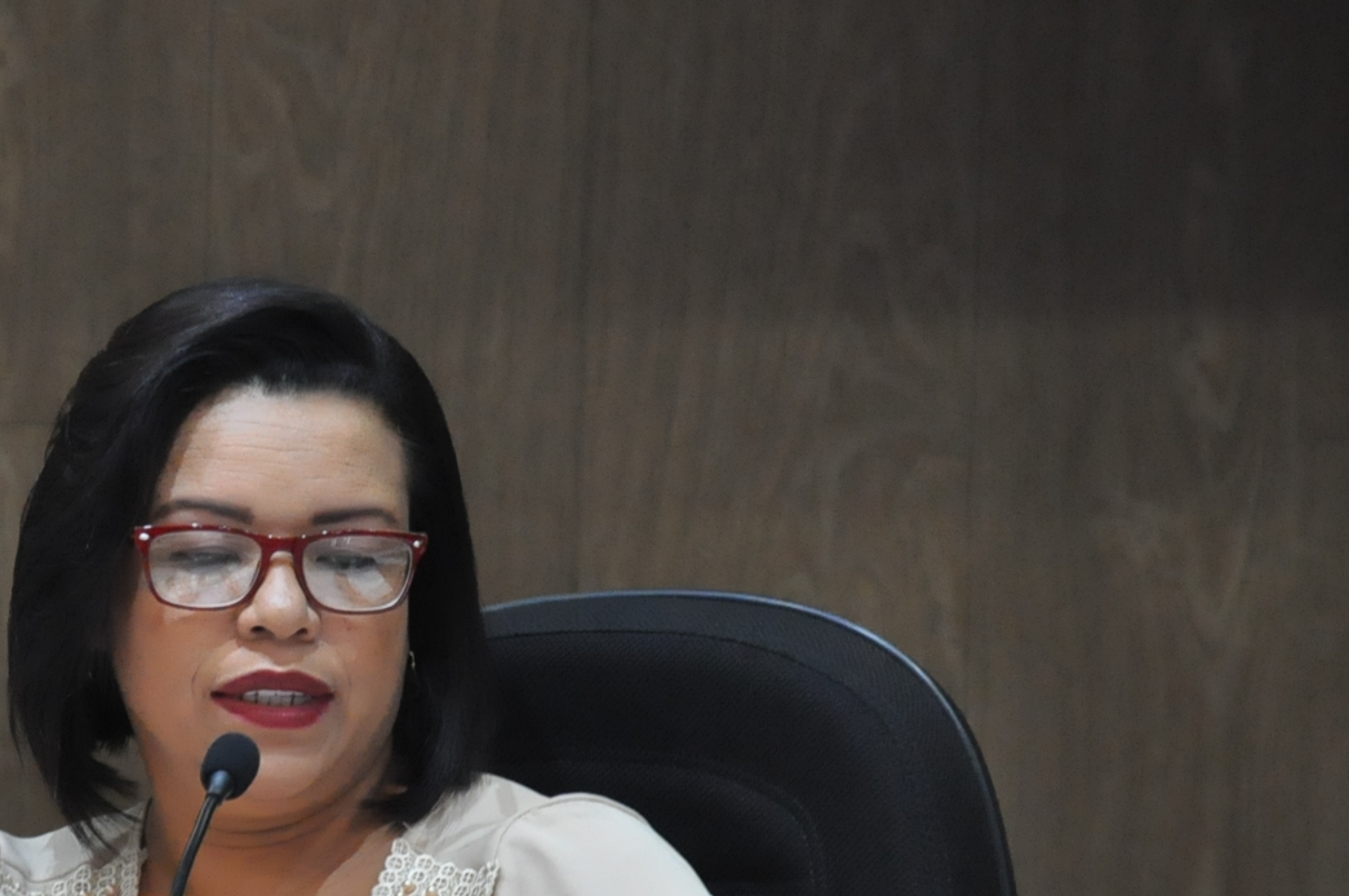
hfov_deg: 6.4
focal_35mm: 323
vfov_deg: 4.2
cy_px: 602
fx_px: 12089
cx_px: 136
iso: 2000
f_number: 5.6
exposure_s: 1/125
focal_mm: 105
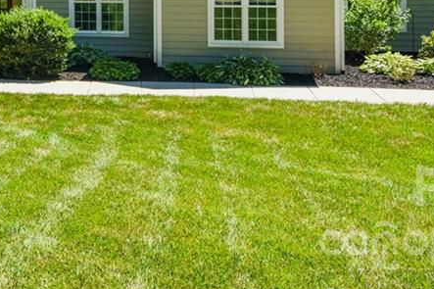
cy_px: -24
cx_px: 111
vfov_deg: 31.2
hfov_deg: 48.6
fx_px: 460
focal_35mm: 38
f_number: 8
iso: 100
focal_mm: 11
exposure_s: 1/200
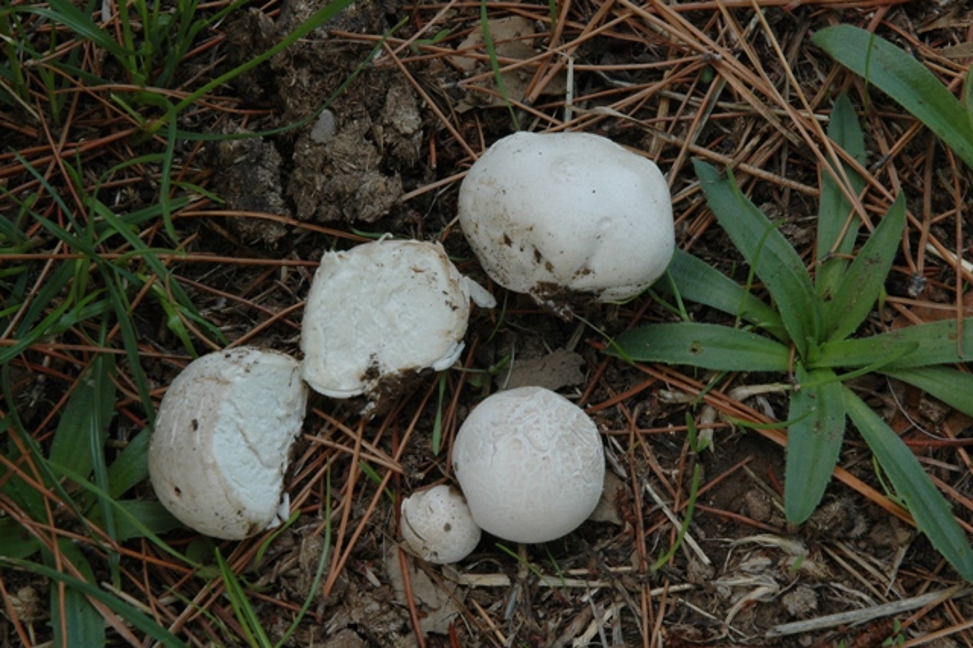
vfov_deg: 13.0
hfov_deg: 19.5
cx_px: 486
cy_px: 324
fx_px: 2836
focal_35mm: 105
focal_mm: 70
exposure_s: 1/20
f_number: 18
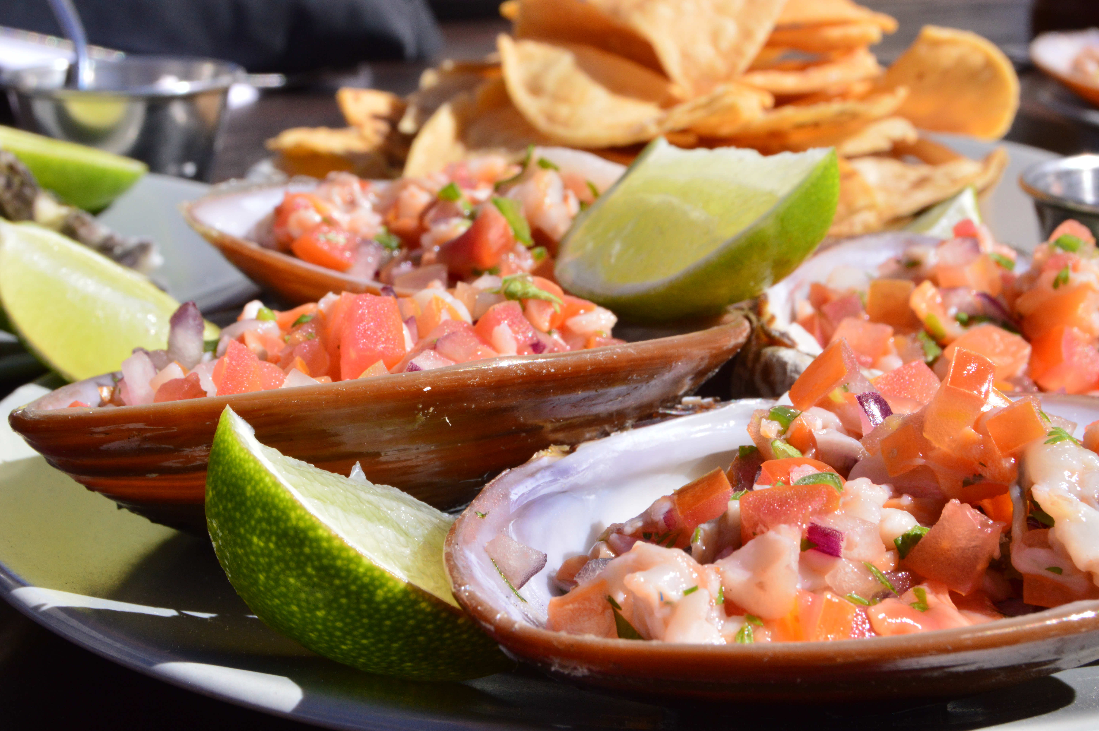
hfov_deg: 28.1
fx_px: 2196
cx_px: 550
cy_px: 366
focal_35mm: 72
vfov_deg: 18.9
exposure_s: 1/250
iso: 640
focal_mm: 48
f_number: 20
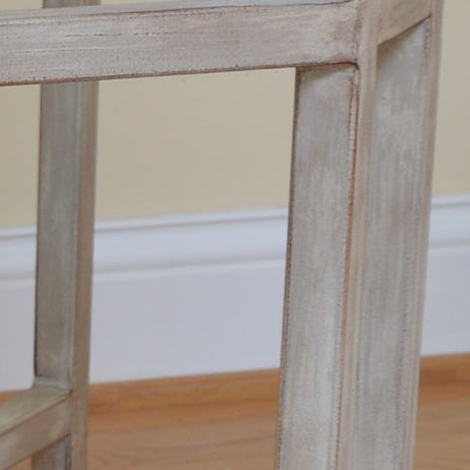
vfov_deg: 10.5
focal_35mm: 166
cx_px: -318
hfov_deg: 10.1
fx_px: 2550
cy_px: 270
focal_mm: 20
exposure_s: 1/80
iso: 400
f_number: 5
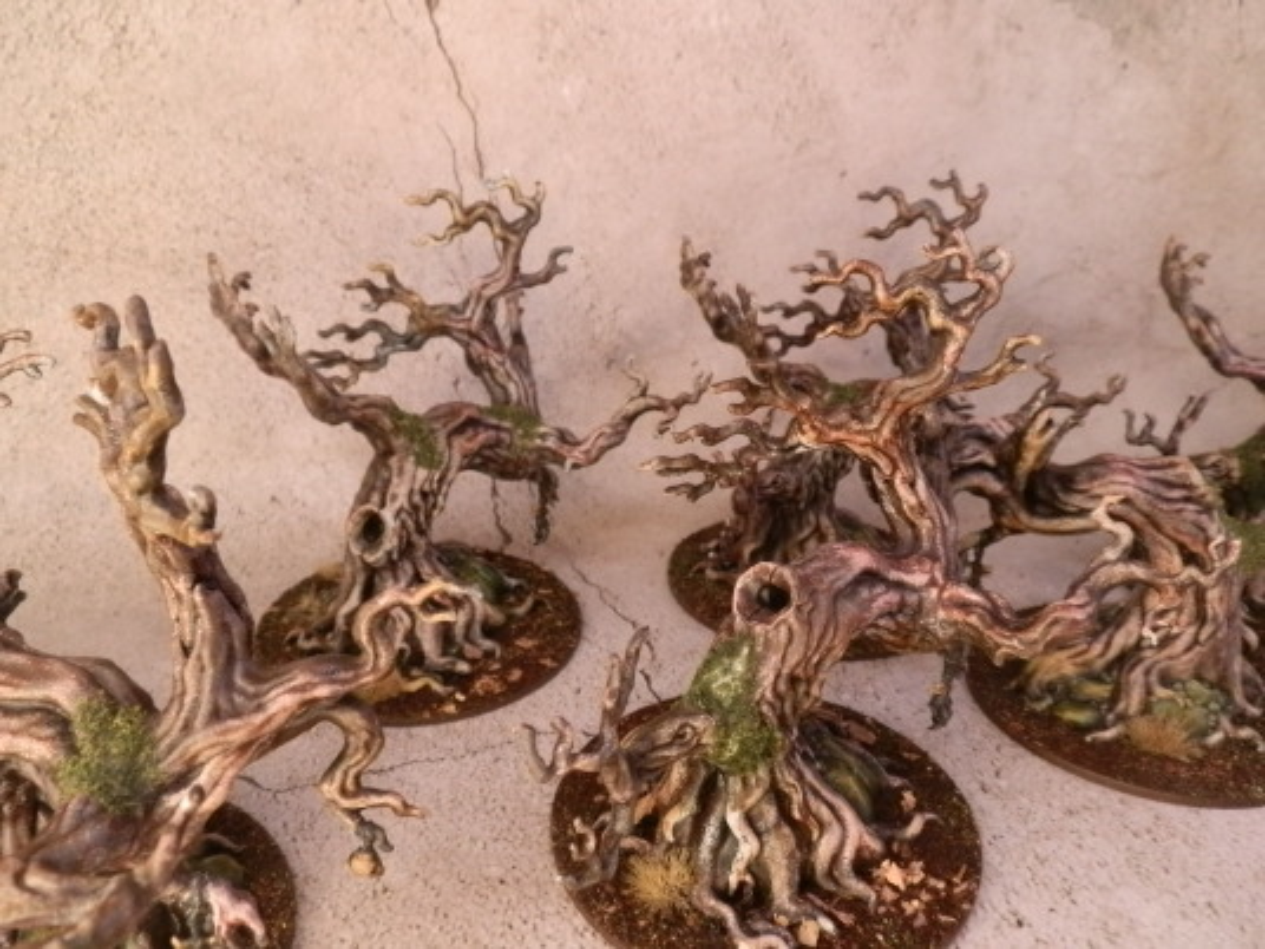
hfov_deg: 63.4
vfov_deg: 49.7
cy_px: 474
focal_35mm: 28
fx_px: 1023
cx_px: 632
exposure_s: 1/80
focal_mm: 5
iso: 400
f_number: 3.1
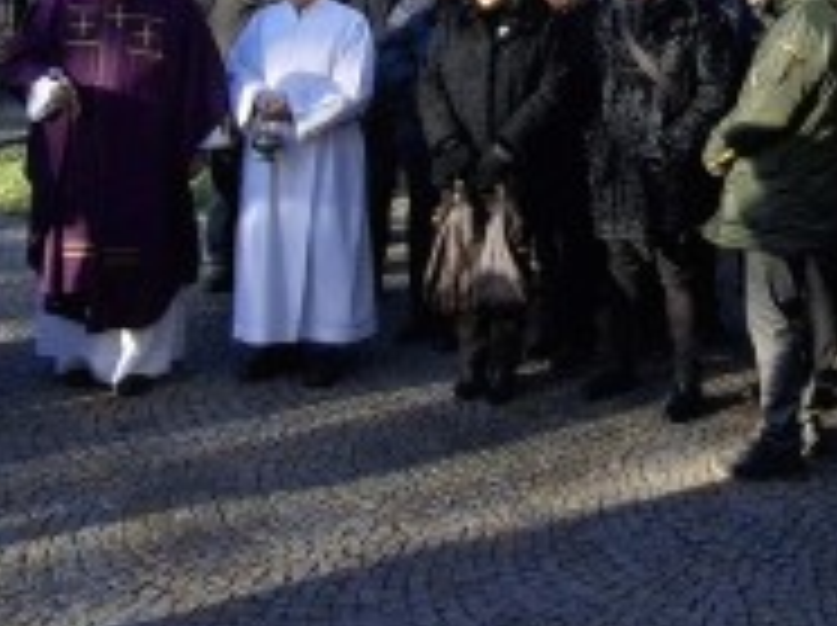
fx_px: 1183
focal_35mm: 49
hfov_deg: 32.5
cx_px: 994
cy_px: 56
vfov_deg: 28.4
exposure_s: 1/736
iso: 40
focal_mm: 1.74
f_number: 2.2
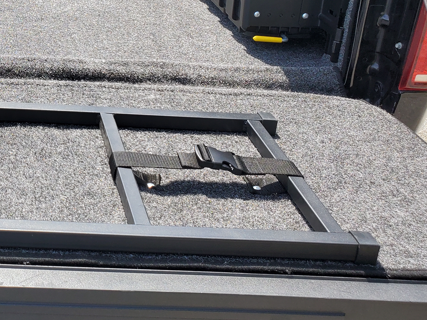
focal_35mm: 56
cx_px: 6
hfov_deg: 31.9
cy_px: 10
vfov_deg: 25.0
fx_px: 691
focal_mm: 4.3
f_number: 2.4
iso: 50
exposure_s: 1/445
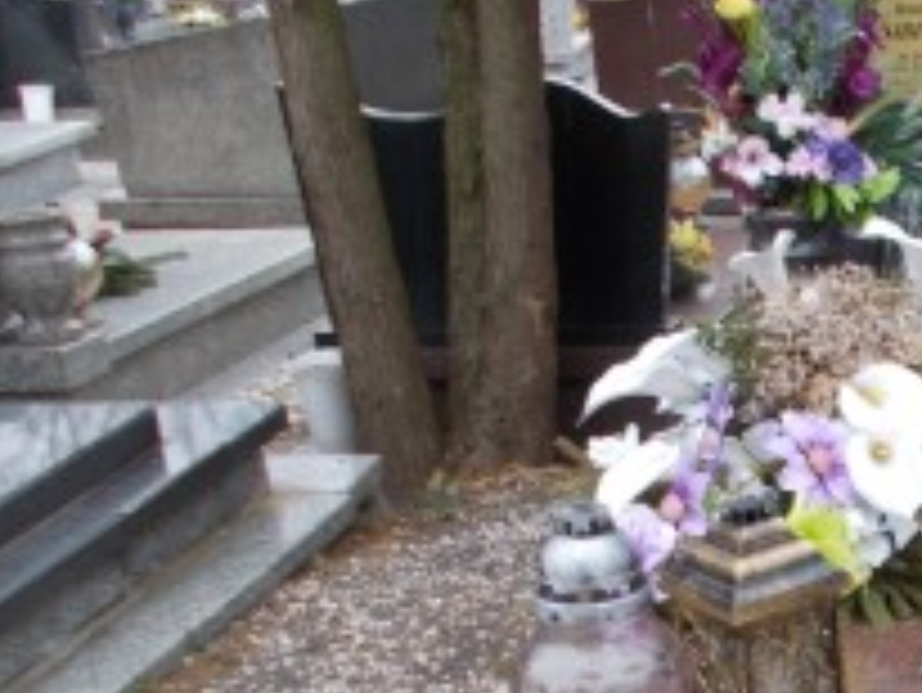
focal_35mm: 81
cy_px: 531
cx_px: 1075
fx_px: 2159
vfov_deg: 18.1
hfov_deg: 22.4
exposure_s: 1/125
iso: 80
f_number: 3.2
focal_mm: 4.6
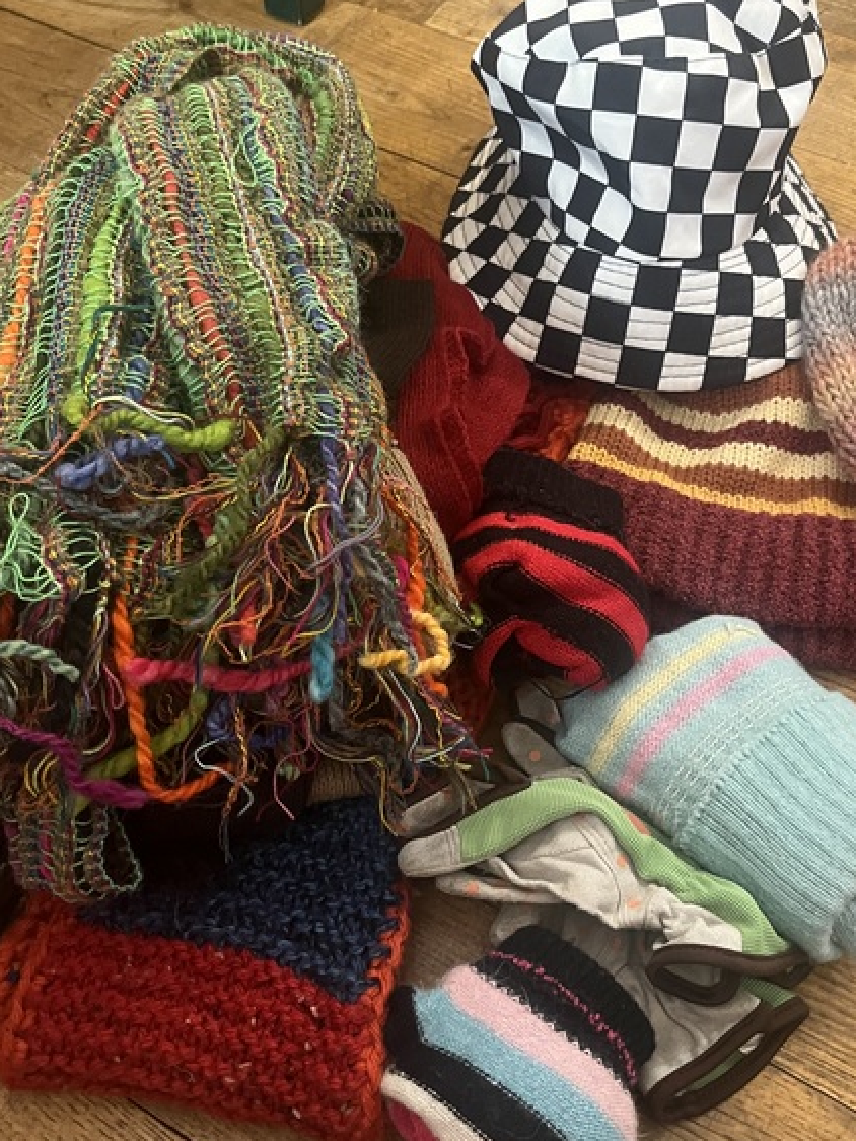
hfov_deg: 38.6
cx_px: 475
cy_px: 512
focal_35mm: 37
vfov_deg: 50.0
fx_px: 1219
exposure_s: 1/33
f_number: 1.6
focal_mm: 5.1
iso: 640
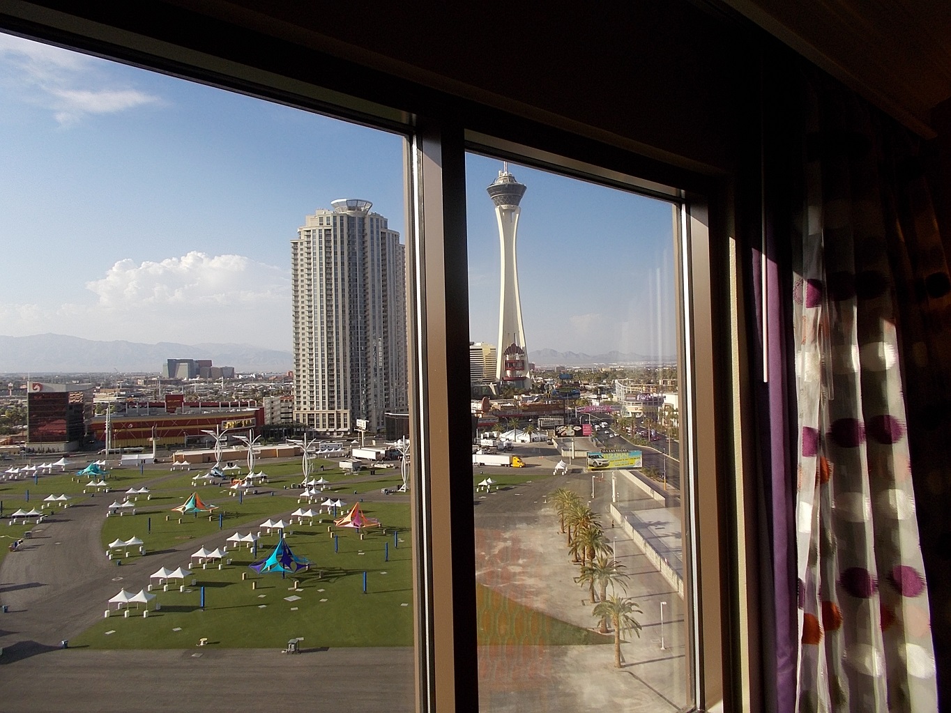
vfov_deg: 53.1
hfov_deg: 67.3
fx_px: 714
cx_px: 476
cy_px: 356
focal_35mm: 26
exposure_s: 1/400
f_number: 3.2
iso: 80
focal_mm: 4.6
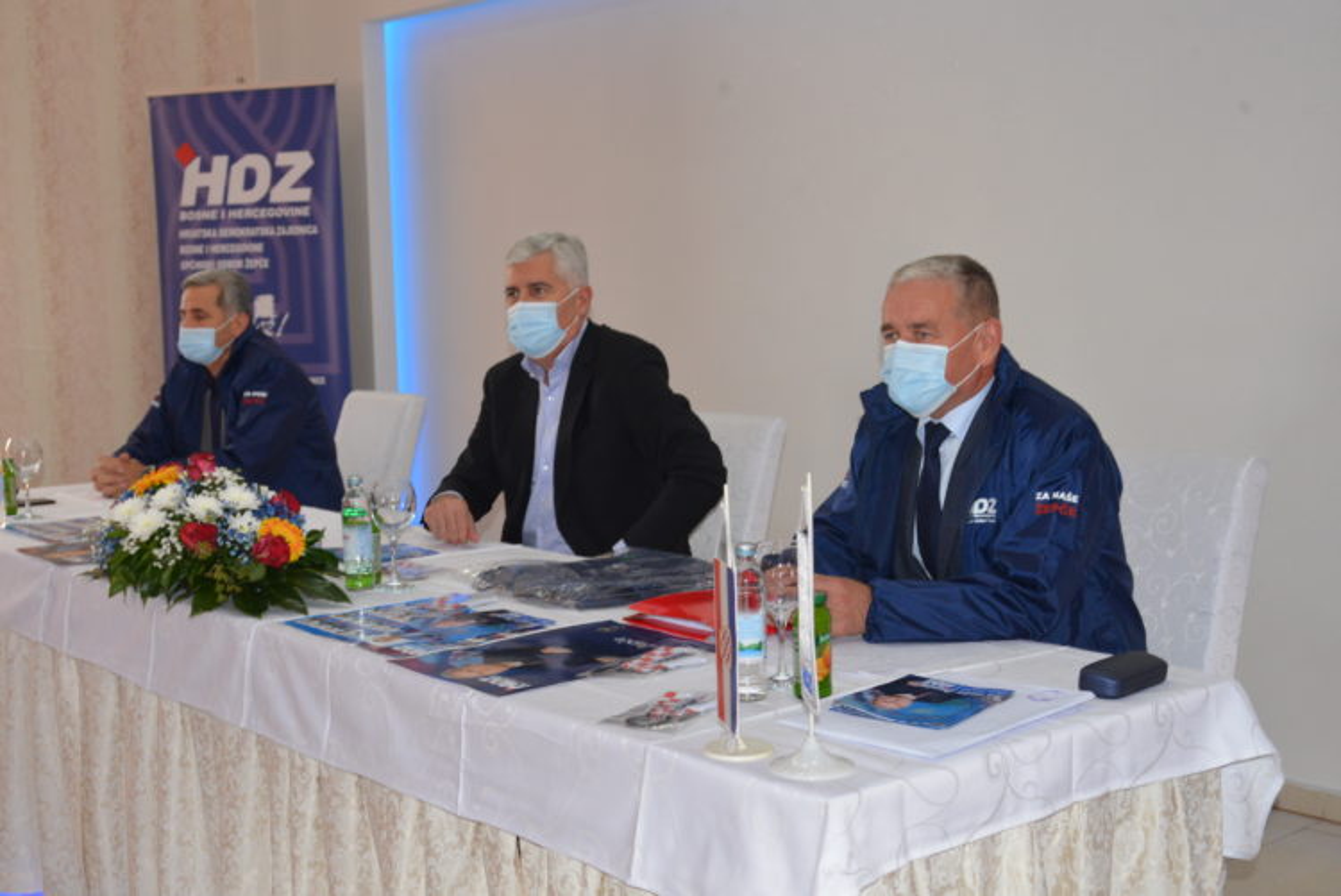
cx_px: 670
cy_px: 448
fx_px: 1789
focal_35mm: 48
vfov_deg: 28.1
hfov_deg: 41.1
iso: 2000
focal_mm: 48
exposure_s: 1/125
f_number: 6.3
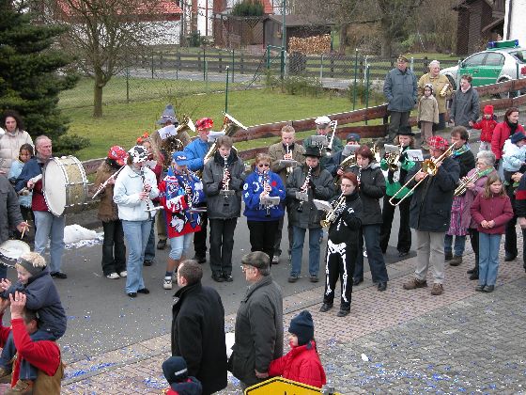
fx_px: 1337
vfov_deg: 16.8
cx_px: 263
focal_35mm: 88
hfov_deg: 22.3
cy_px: 198
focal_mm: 22.3
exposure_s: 1/165
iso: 100
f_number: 3.5
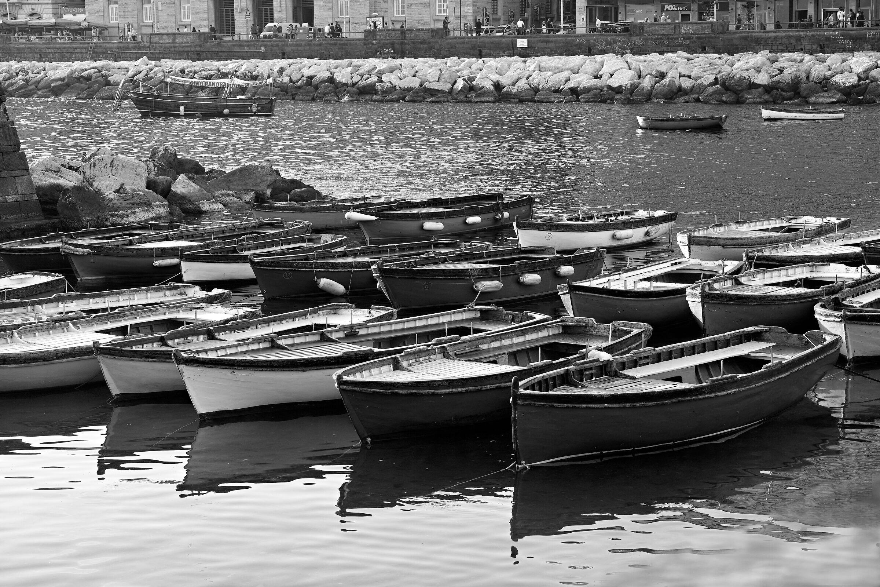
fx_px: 1833
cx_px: 440
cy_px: 294
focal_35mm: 75
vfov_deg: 18.2
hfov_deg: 27.0
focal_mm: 50
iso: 200
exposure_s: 1/320
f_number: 5.6
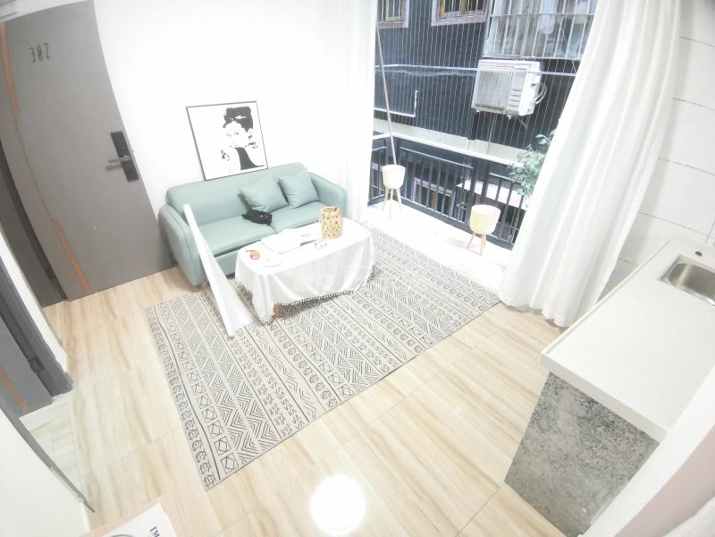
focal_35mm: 17
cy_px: 268
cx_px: 358
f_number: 2.2
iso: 500
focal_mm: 2.26
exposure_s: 1/25
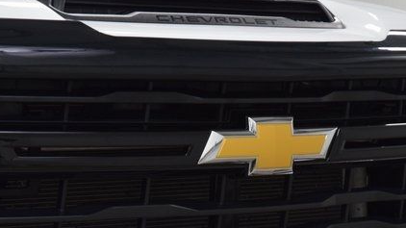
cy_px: 156
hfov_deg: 17.3
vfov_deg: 9.8
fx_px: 1334
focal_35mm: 124
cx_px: 239
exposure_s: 1/60
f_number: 6.3
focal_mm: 52
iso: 1600
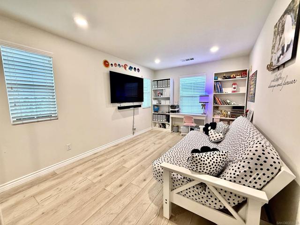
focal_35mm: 14
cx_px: 150
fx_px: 121
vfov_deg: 85.7
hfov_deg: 102.1
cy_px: 112
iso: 320
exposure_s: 1/60
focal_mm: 2.22
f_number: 2.2
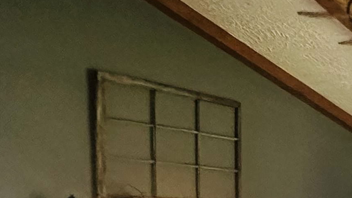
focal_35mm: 72
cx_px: 513
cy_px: 263
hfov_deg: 23.9
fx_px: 672
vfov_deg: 15.8
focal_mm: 2.22
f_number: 2.2
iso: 800
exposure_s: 1/60
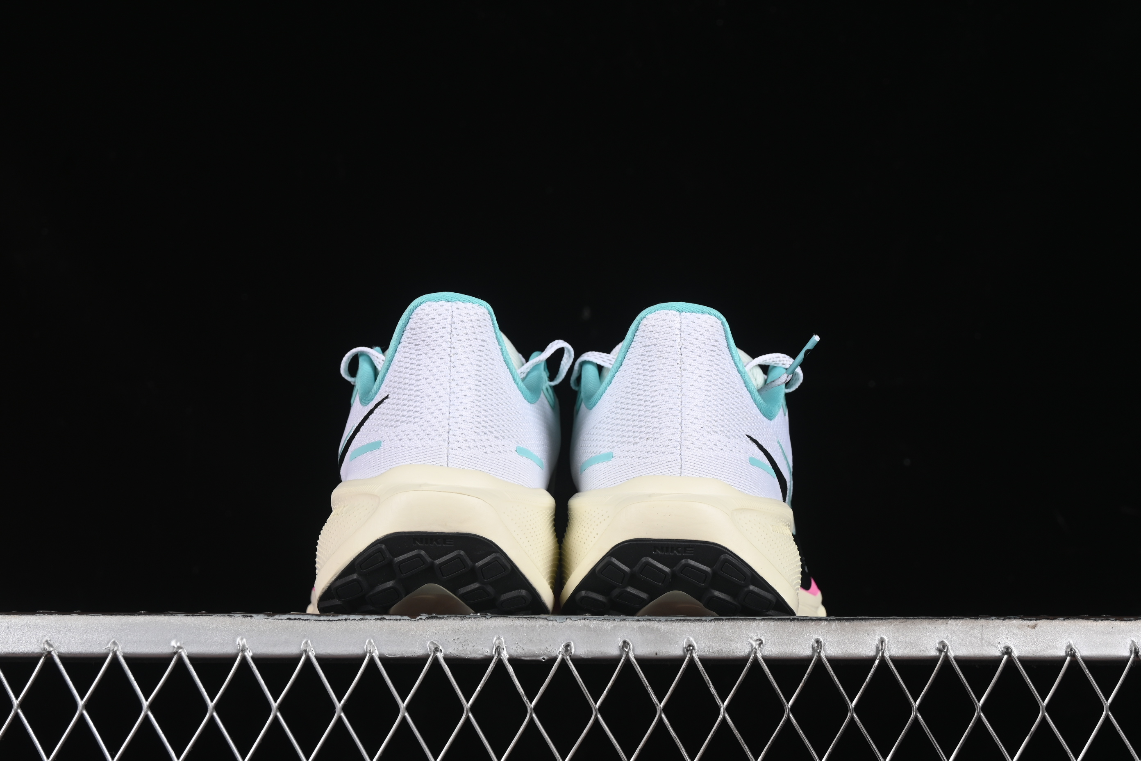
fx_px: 2377
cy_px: 380
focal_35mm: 75
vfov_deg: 18.2
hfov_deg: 27.0
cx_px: 570
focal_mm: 50
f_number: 8
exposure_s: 1/80
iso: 160
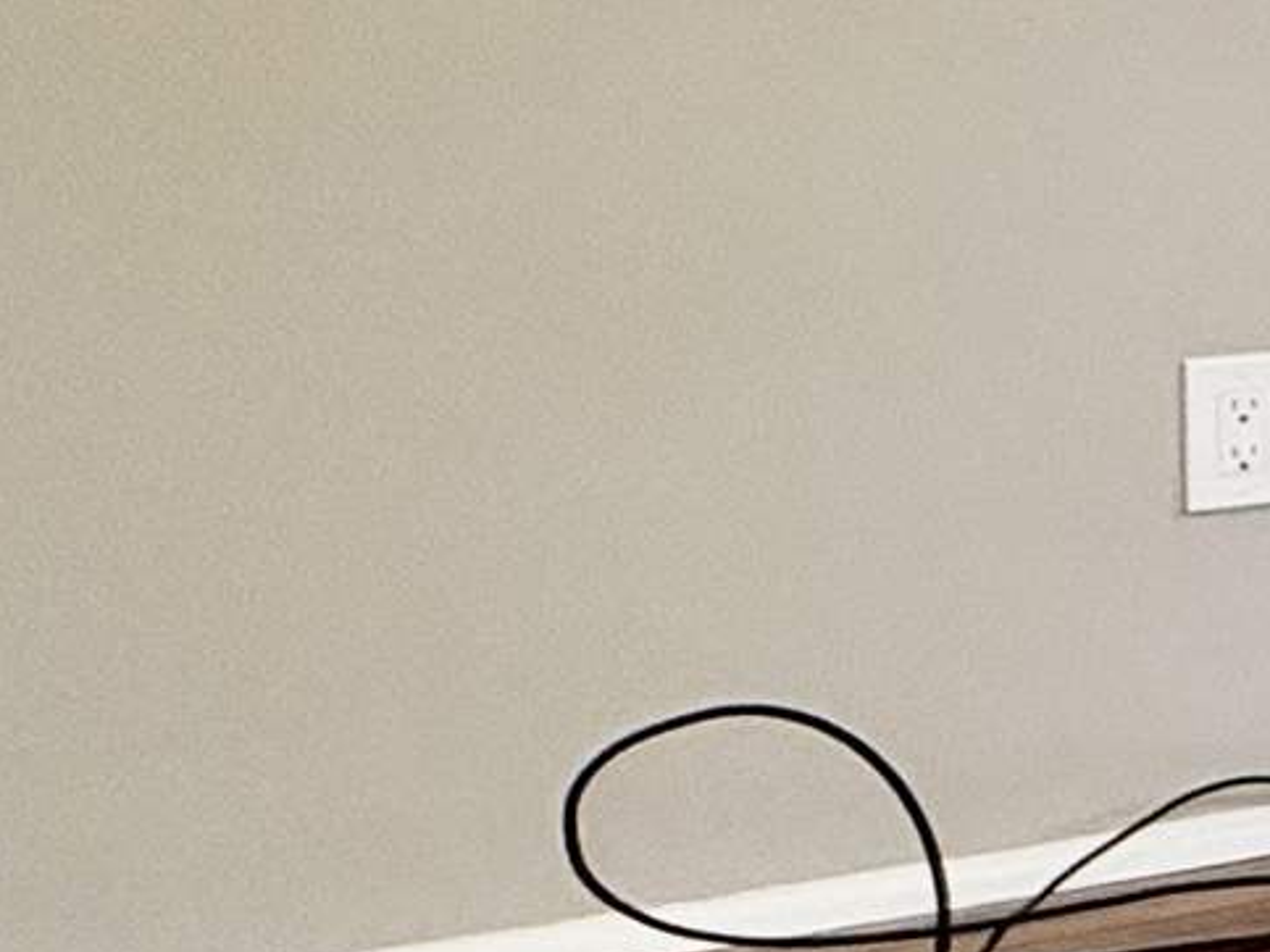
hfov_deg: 12.6
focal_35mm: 89
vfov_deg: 16.3
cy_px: -3
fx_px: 3264
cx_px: 3505
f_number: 2.2
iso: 250
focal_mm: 2.22
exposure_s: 1/120
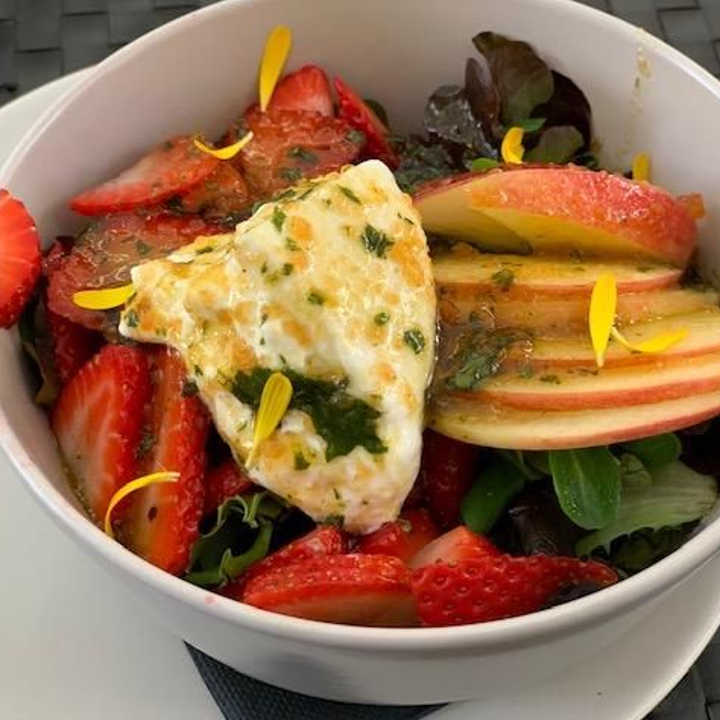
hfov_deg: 27.7
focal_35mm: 62
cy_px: 362
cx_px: 399
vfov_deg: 27.7
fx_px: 1459
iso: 80
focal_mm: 6
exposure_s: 1/122
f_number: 2.4
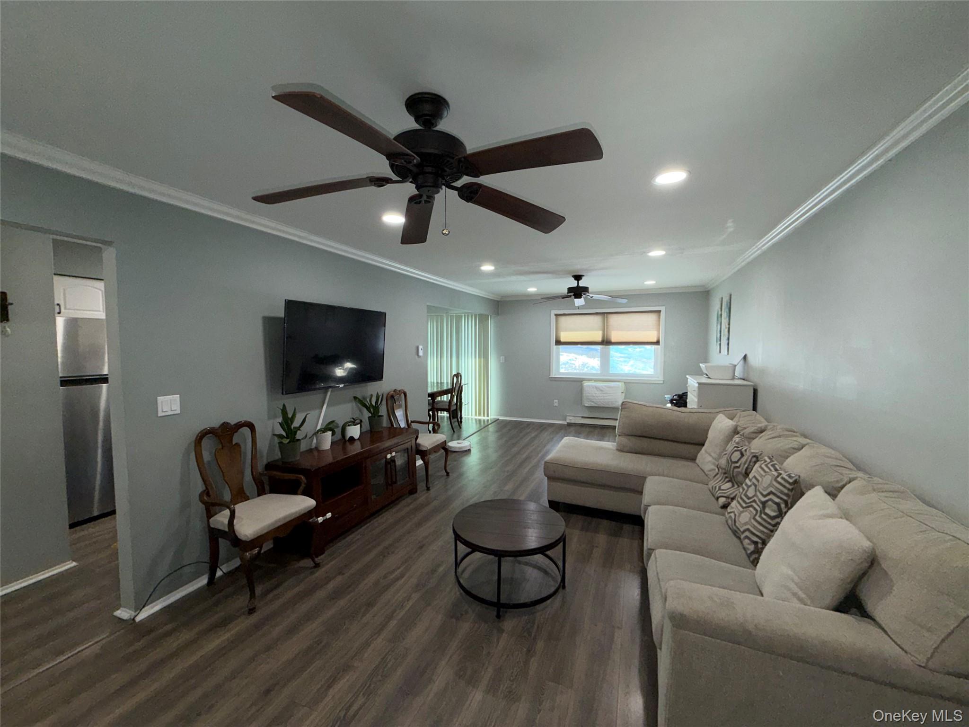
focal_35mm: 14
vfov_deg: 85.7
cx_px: 484
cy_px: 364
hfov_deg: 102.1
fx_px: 392
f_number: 2.2
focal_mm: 2.22
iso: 50
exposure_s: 1/60
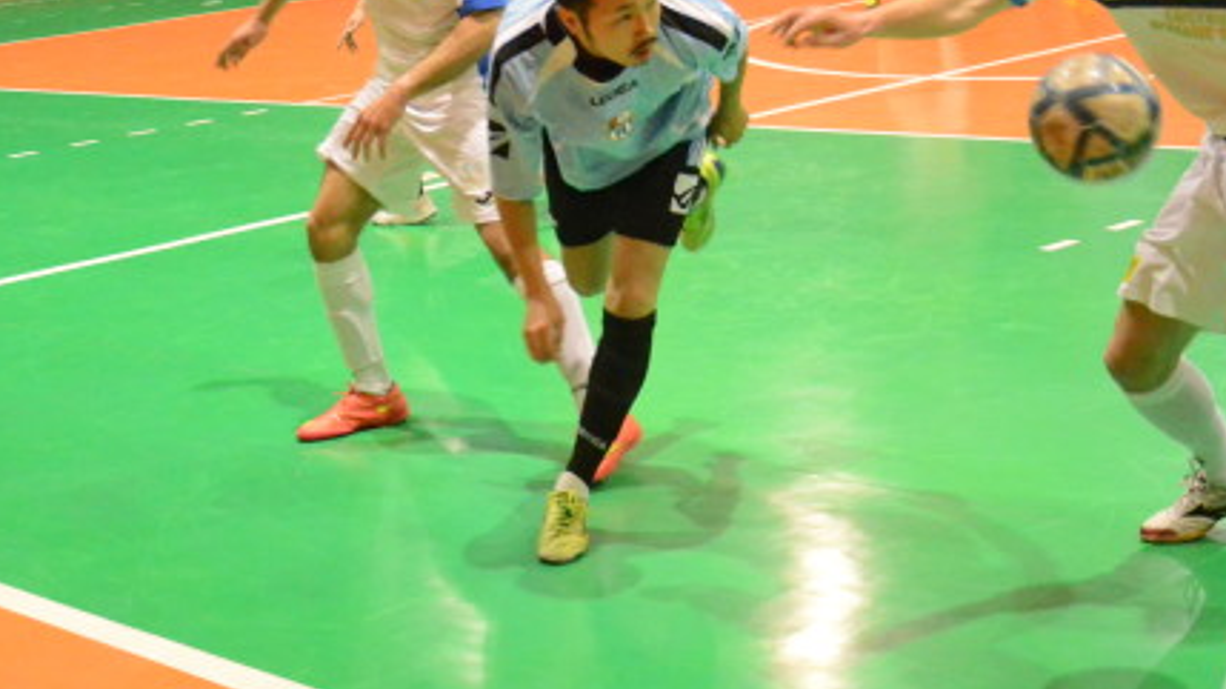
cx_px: 474
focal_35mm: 73
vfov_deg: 16.3
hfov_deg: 28.9
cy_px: 67
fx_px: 2372
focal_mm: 26
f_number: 4
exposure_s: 1/200
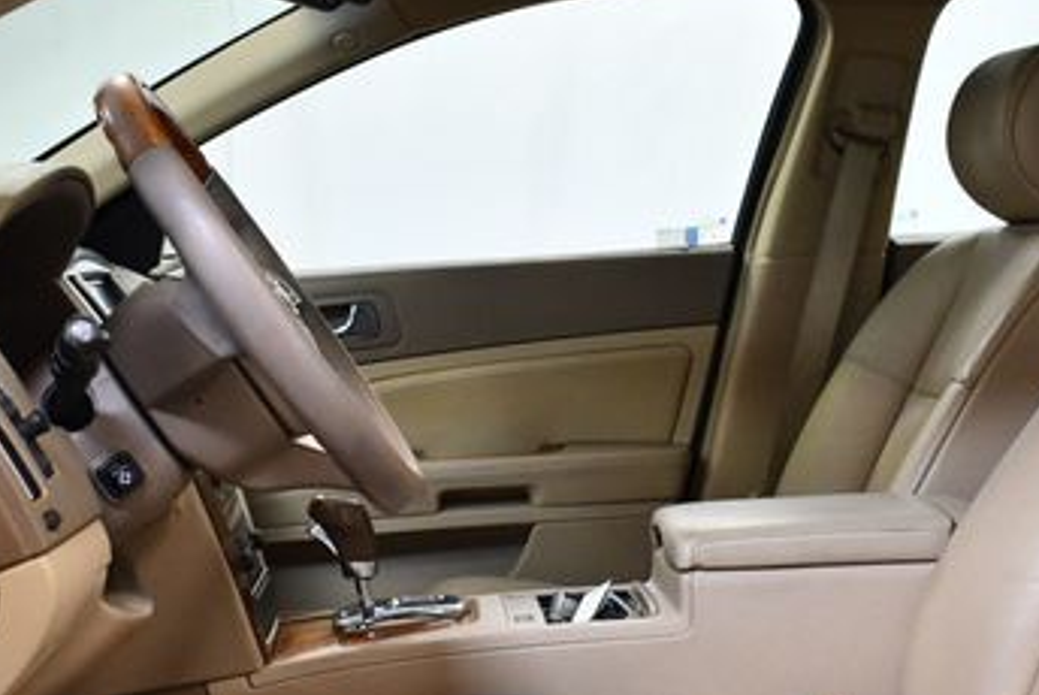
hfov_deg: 30.0
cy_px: 517
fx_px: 1935
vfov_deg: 20.2
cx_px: 592
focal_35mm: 67
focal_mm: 18
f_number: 3.5
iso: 1100
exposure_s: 1/125
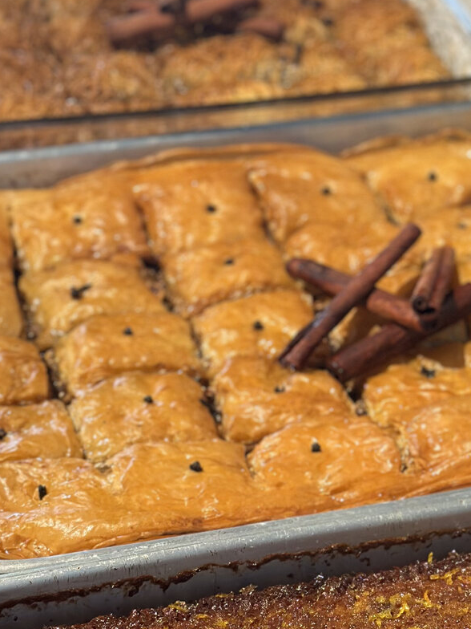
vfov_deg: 20.0
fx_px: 1778
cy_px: 418
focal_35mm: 98
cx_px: 309
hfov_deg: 15.1
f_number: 1.78
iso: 200
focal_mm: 6.86
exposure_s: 1/60
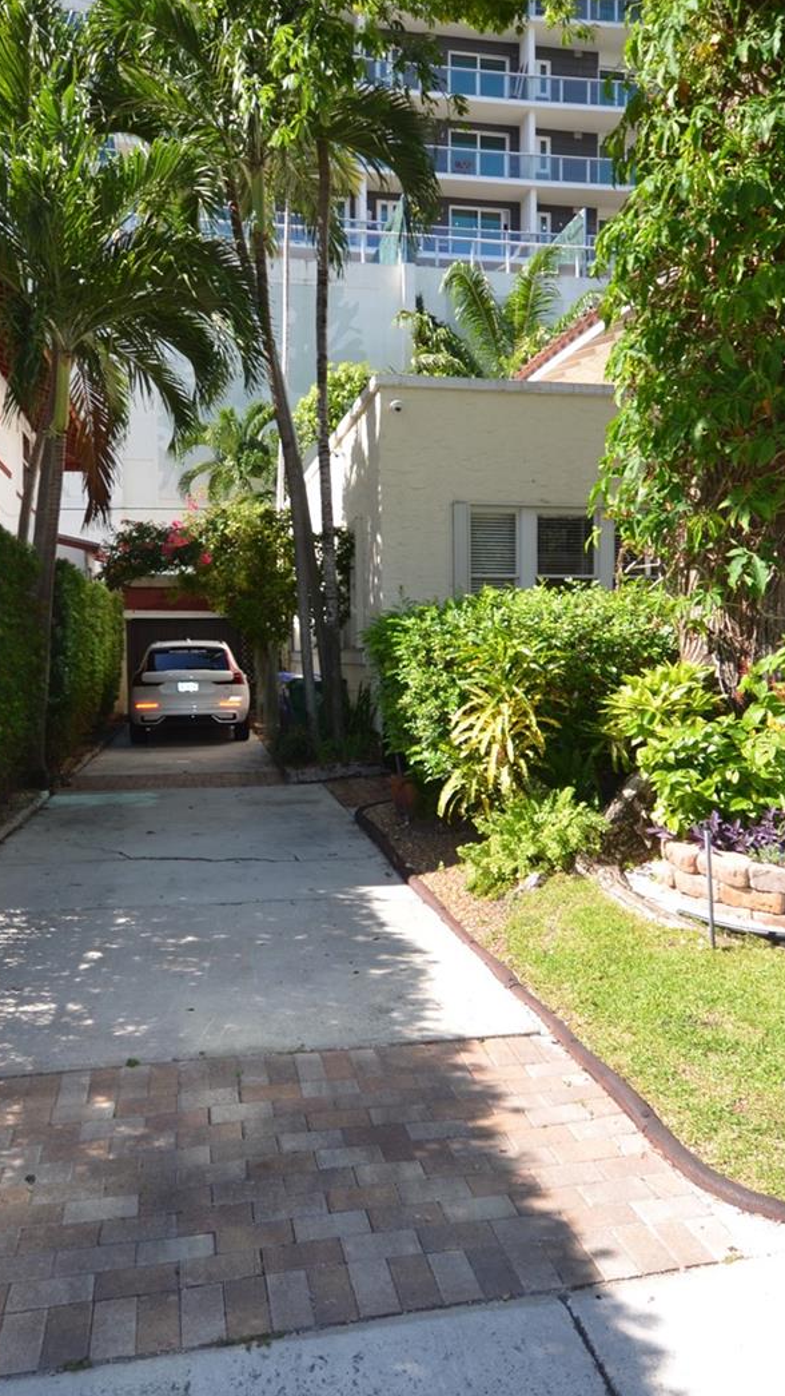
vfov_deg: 76.3
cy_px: 694
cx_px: 327
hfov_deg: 47.5
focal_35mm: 24
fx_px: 888
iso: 100
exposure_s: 1/200
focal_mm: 10
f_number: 5.6
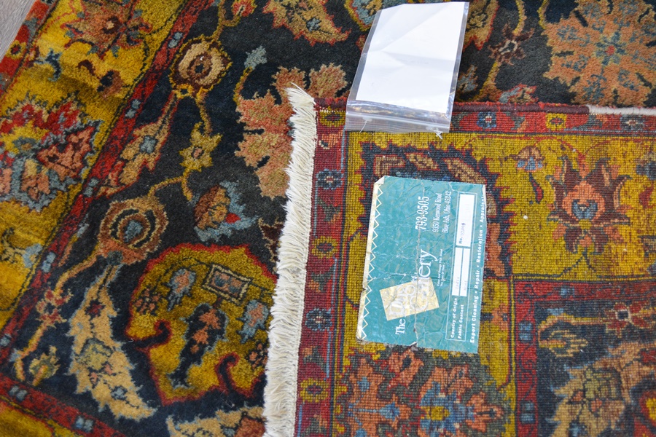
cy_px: 218
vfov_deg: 34.2
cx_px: 328
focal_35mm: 39
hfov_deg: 49.6
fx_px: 711
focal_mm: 26
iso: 800
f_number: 4.2
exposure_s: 1/50
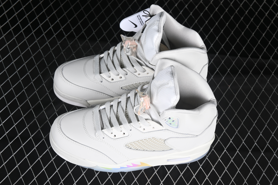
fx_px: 579
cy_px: 92
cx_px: 139
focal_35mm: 75
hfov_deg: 27.0
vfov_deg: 18.2
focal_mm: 50
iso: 160
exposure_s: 1/80
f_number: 7.1
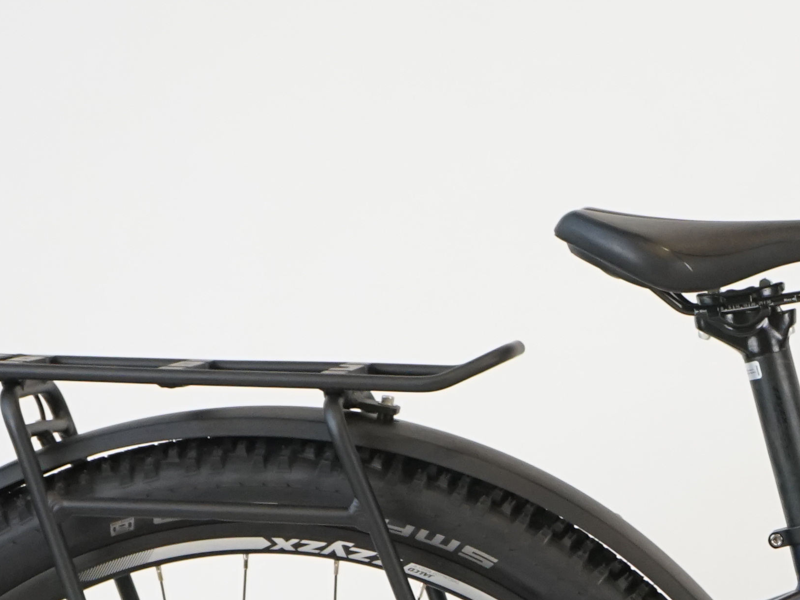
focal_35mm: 215
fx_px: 4969
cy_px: 726
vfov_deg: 6.9
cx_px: 1127
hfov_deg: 9.0
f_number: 5.6
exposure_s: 1/200
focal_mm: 61
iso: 1600
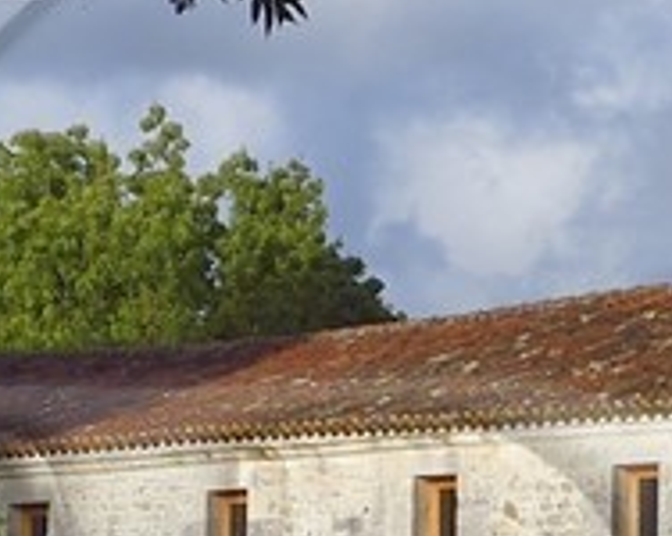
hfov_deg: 4.6
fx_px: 8265
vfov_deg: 3.7
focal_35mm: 416
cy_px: 974
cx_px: 922
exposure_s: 1/200
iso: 200
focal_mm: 52
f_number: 20
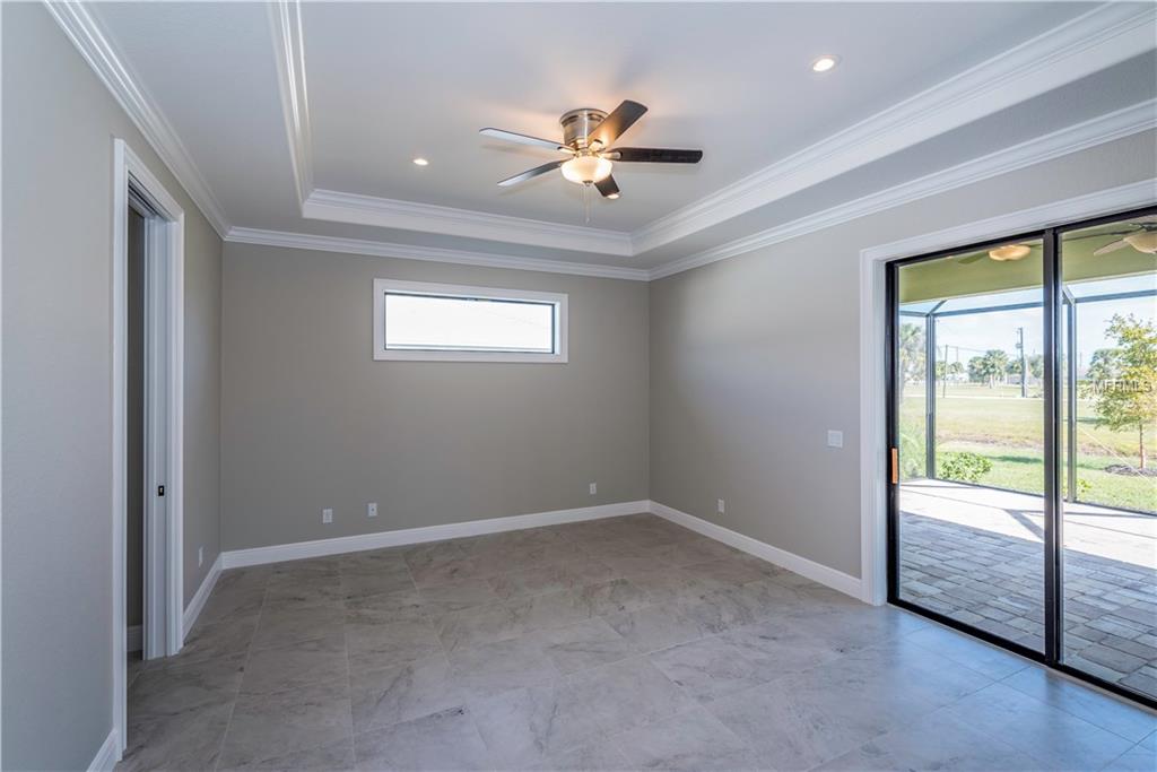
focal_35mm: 15
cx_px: 578
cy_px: 386
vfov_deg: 77.3
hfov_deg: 100.4
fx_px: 482
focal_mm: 15
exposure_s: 1/125
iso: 400
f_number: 5.6
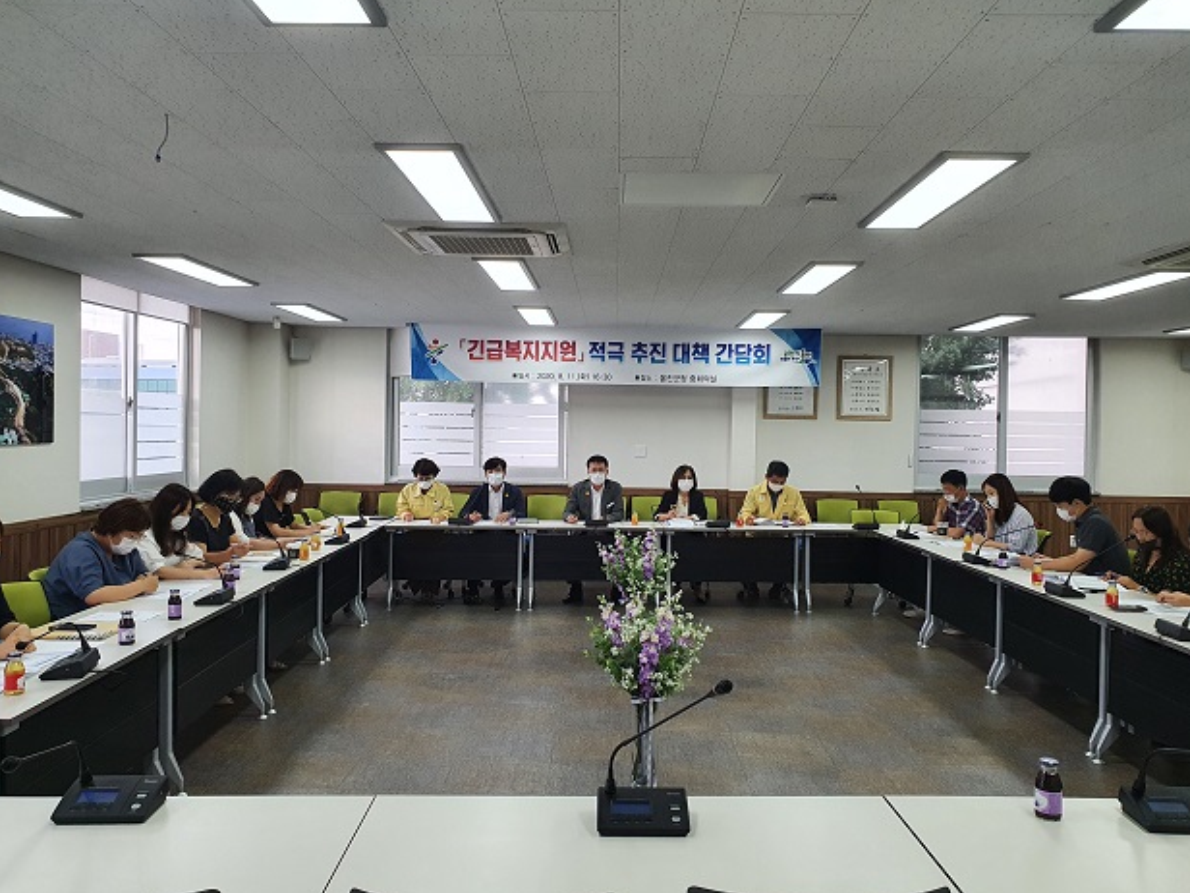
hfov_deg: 65.3
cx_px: 601
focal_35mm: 27
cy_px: 439
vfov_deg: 51.4
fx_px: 928
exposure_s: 1/120
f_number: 2.4
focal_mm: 4.32
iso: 160
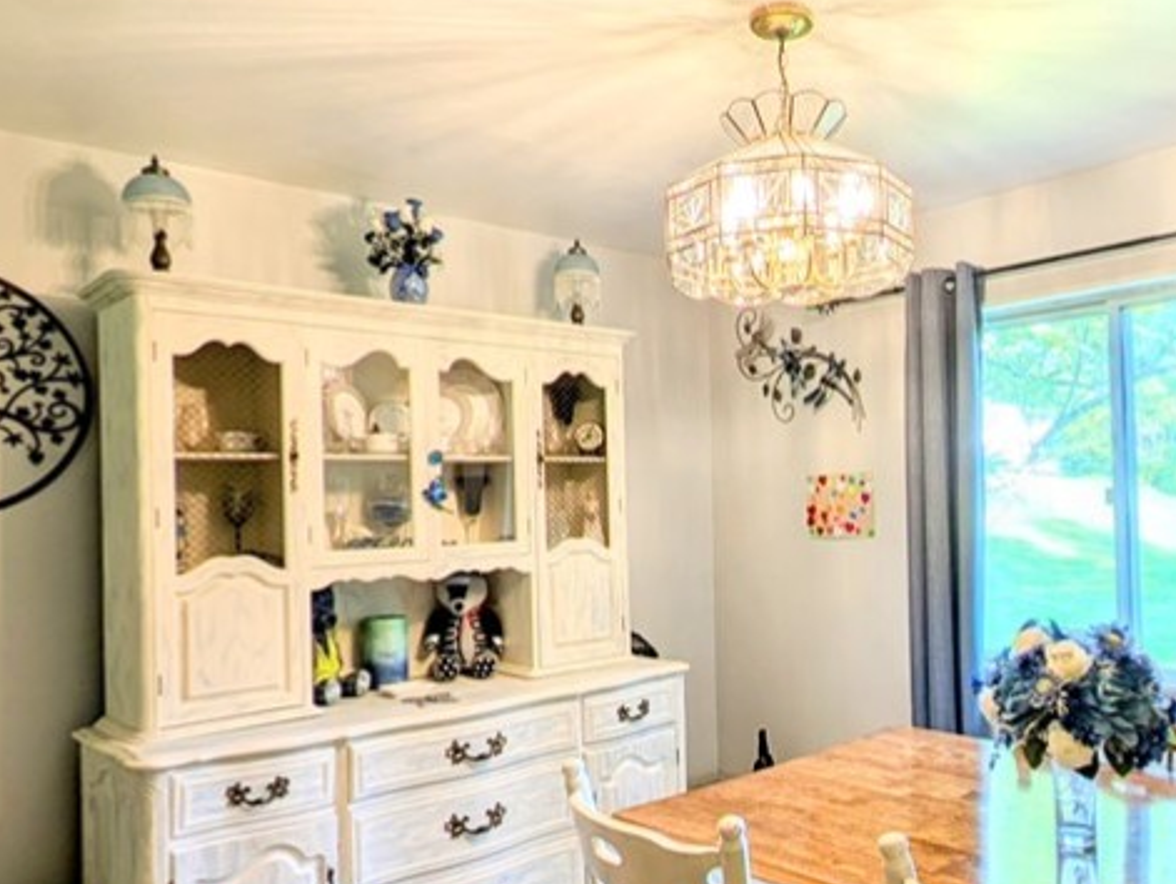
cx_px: 747
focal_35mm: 26
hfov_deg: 66.1
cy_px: 479
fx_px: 884
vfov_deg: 53.1
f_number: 1.95
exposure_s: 1/120
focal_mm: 2.23
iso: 58
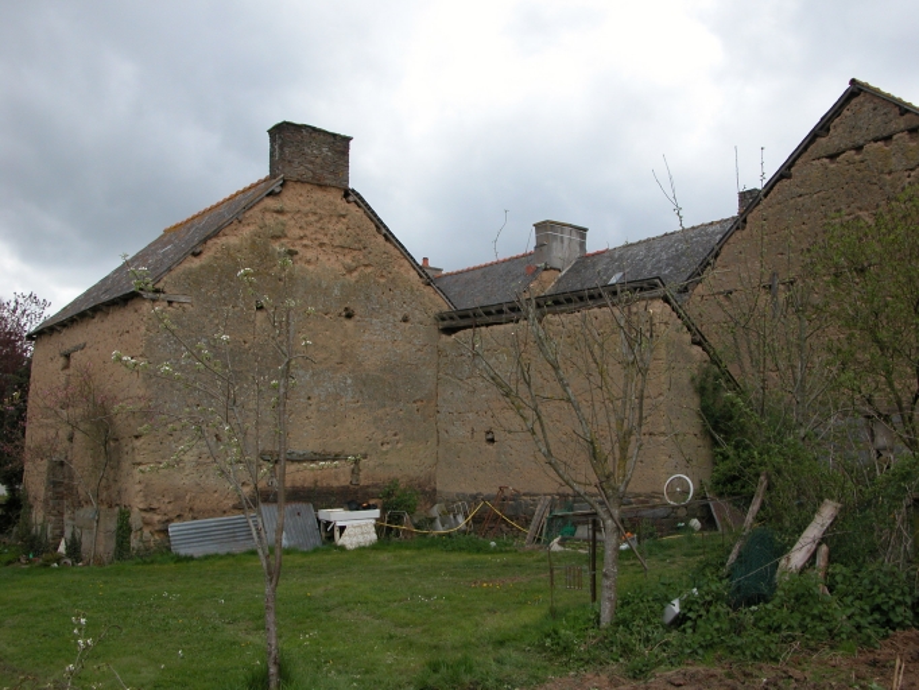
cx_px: 460
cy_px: 345
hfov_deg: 52.6
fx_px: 930
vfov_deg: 40.7
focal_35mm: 35
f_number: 5
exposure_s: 1/174
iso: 100
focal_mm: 8.9
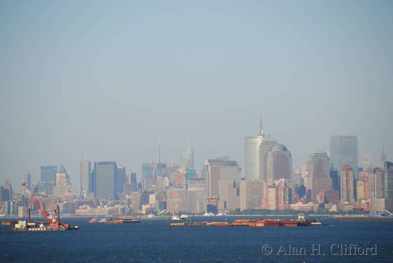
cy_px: 132
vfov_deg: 4.6
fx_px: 3278
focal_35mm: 300
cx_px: 196
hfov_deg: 6.9
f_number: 5.6
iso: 100
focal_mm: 200
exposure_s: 1/400
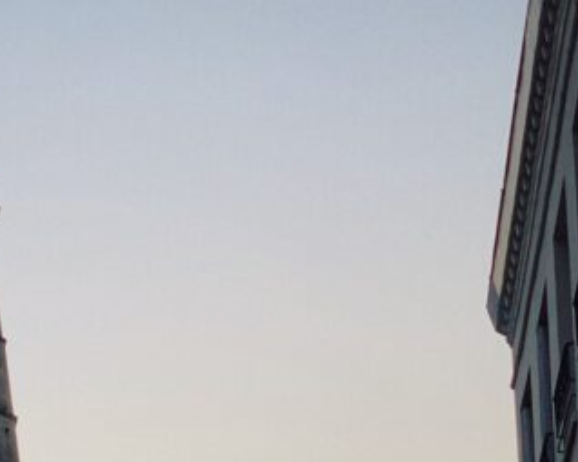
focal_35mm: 163
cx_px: 31
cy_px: 868
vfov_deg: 9.0
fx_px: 2788
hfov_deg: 11.7
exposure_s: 1/841
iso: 16
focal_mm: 6
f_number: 2.4
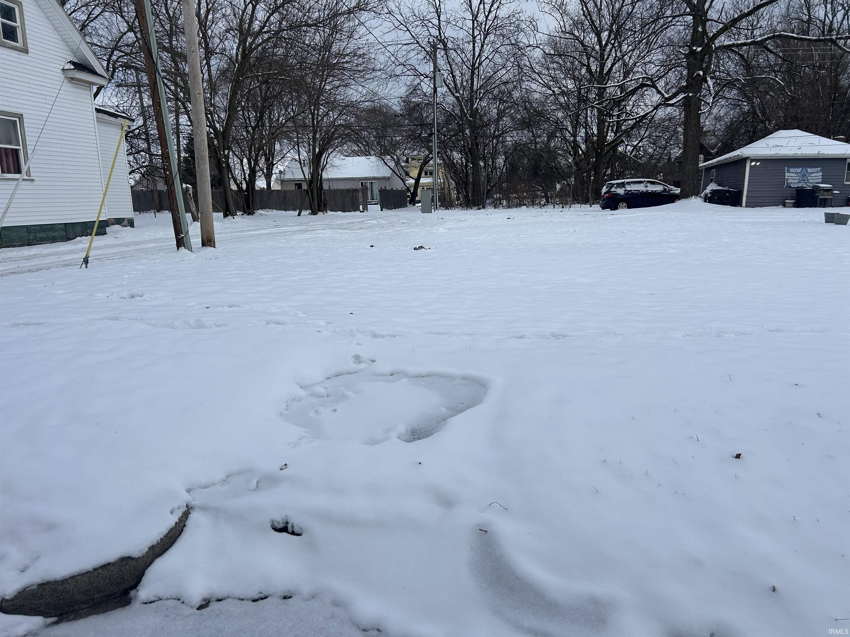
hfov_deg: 67.3
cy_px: 318
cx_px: 425
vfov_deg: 53.1
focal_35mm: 26
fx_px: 638
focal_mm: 5.7
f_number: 1.5
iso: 50
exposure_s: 1/2165
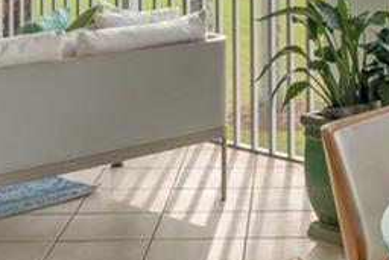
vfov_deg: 13.1
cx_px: 334
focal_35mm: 100
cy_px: -111
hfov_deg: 20.1
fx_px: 1081
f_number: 9
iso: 200
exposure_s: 1/160
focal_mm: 16
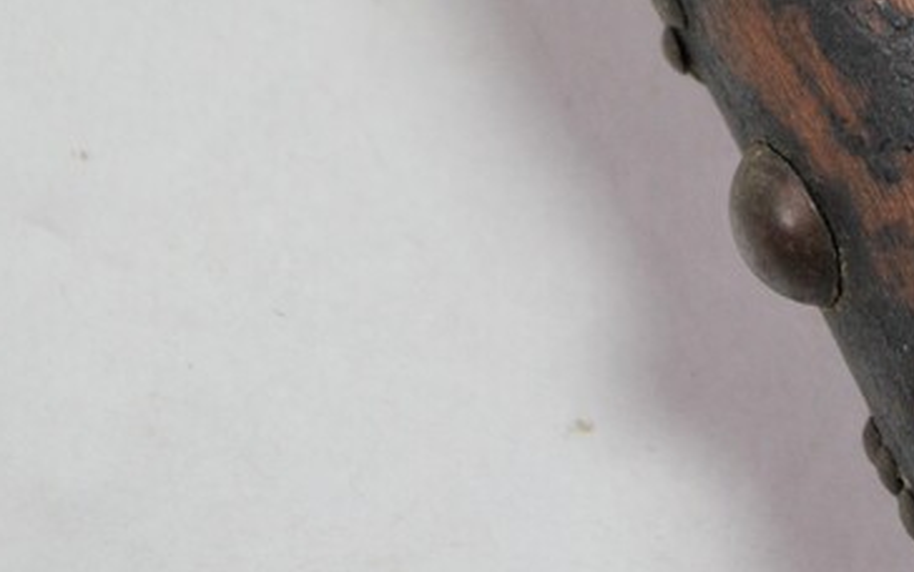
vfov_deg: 9.1
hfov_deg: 14.6
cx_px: 871
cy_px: -206
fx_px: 3514
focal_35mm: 141
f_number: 4.5
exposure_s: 1/60
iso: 640
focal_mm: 28
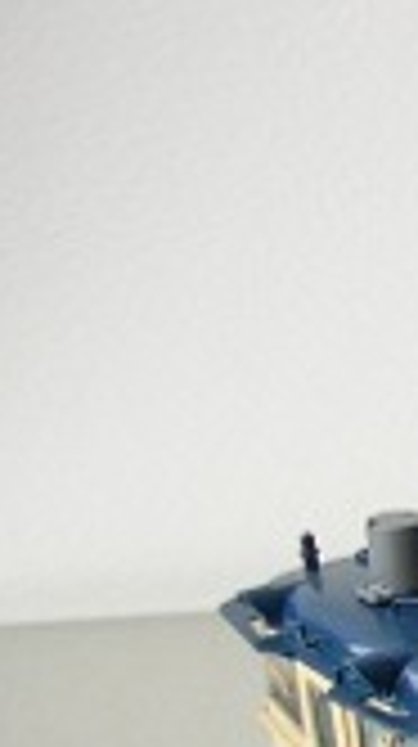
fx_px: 2273
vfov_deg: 18.4
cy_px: 659
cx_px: 1034
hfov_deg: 9.3
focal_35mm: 115
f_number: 2.8
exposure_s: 1/50
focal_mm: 5.8
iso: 50
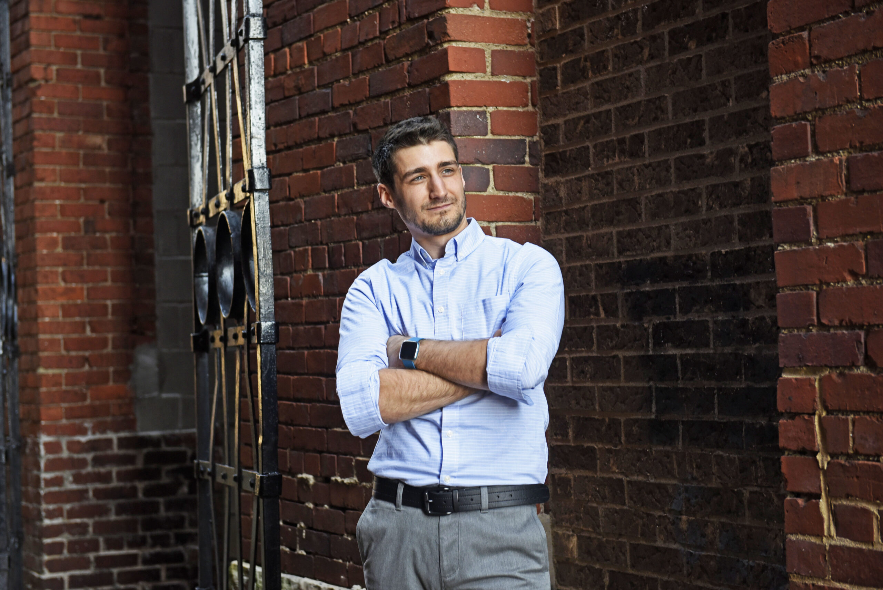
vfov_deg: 19.5
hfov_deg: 28.8
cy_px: 295
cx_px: 442
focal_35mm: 70
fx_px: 1718
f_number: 4
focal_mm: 70
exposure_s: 1/160
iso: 1250
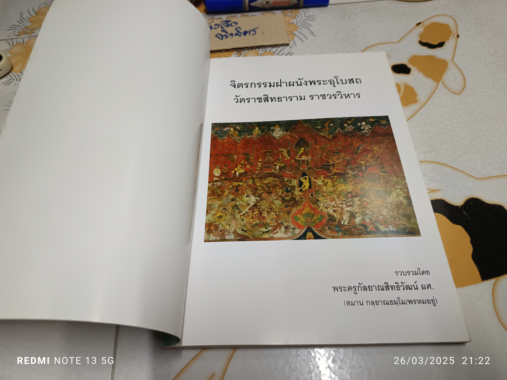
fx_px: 352
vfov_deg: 56.8
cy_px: 190
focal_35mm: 24
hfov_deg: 71.6
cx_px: 254
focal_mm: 5.31
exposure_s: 1/50
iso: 1045
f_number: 1.7
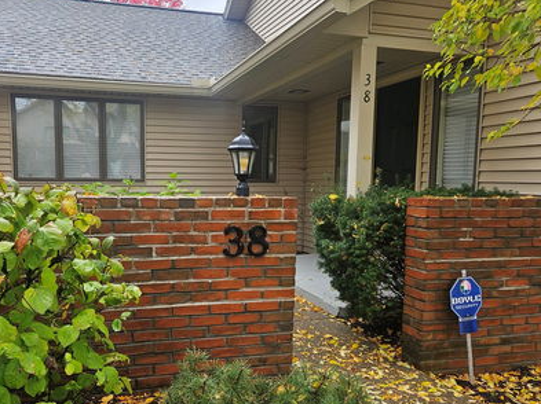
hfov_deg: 59.4
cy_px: 214
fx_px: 468
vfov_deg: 46.7
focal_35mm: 30
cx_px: 212
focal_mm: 5.4
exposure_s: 1/180
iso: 32
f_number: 1.8
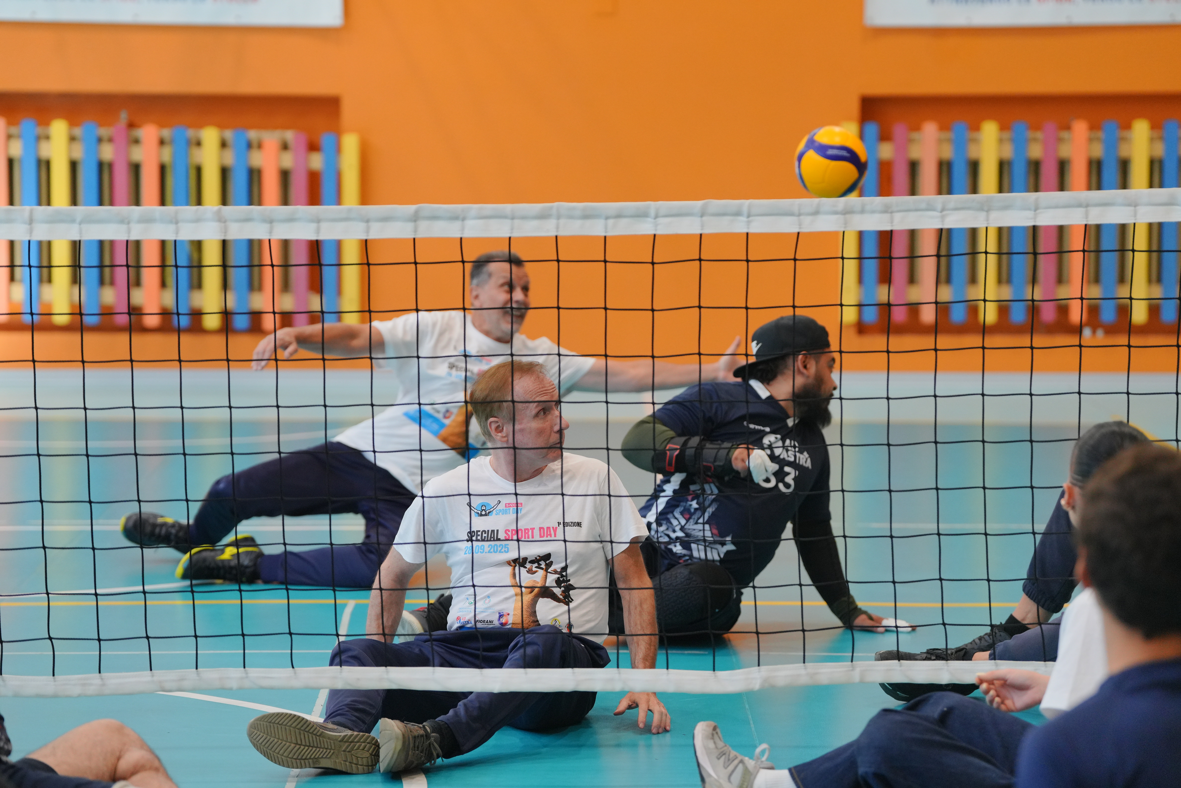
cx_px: 590
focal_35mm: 111
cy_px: 394
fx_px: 3641
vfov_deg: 12.3
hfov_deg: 18.4
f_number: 3.2
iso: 1600
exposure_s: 1/640
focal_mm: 111
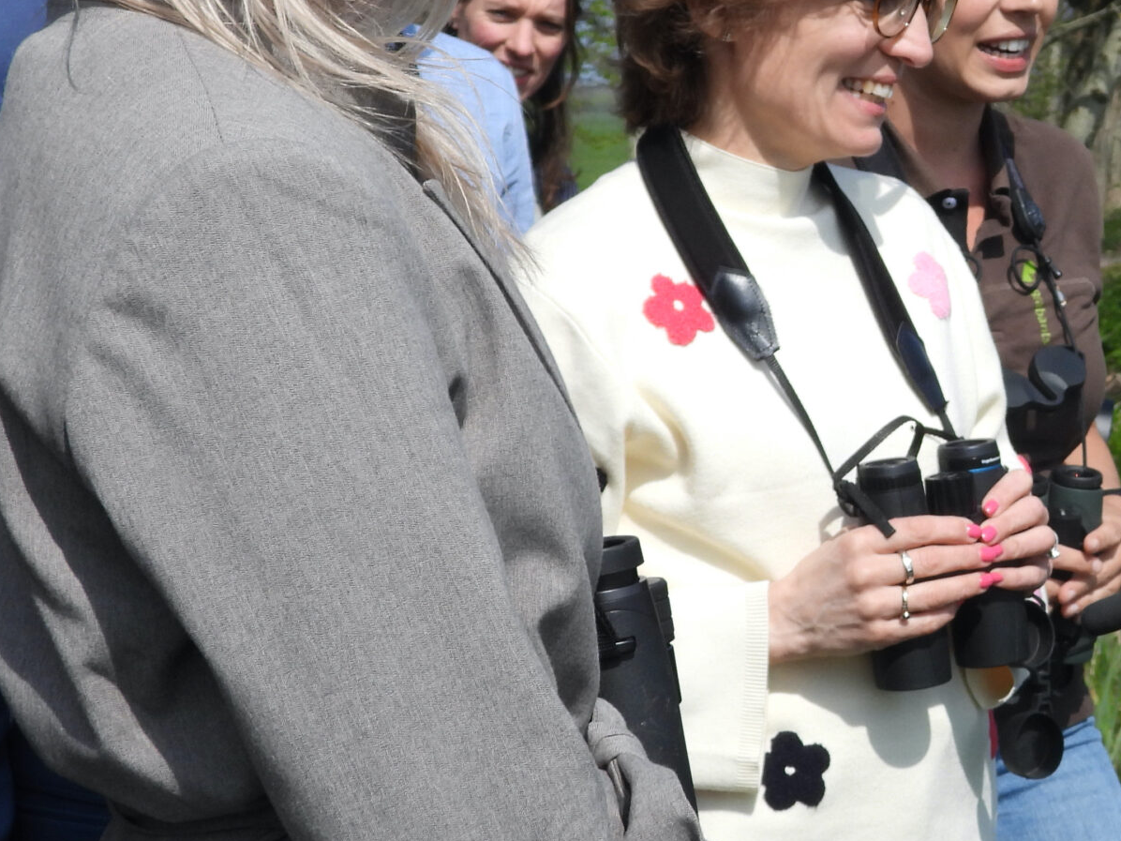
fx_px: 3465
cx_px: 970
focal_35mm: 107
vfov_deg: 13.8
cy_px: 246
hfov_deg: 18.1
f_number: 3.2
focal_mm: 9
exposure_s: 1/1250
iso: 100
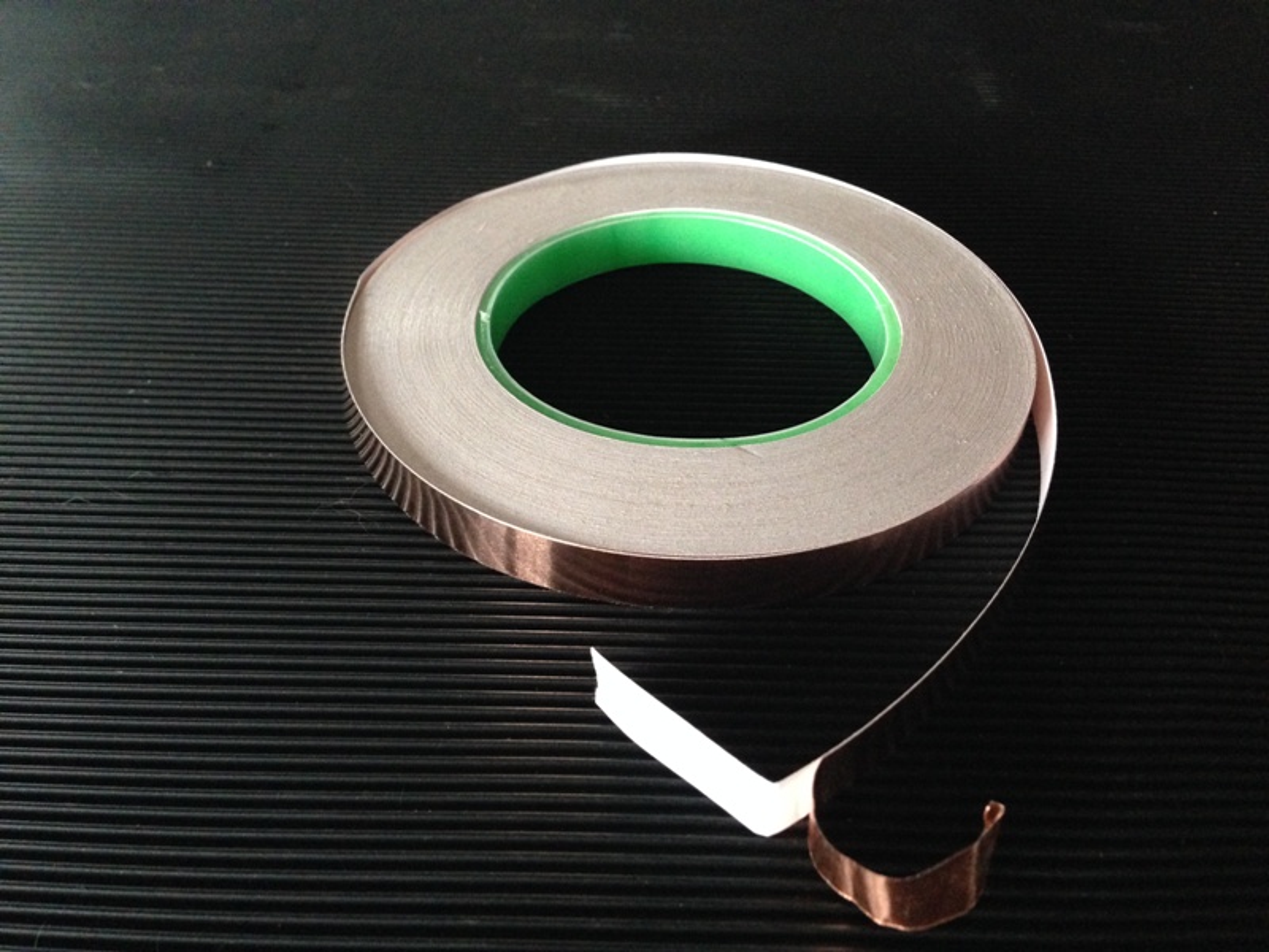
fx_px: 1210
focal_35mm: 33
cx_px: 634
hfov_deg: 55.4
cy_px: 476
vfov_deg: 42.9
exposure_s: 1/15
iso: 500
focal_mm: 4.12
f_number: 2.4
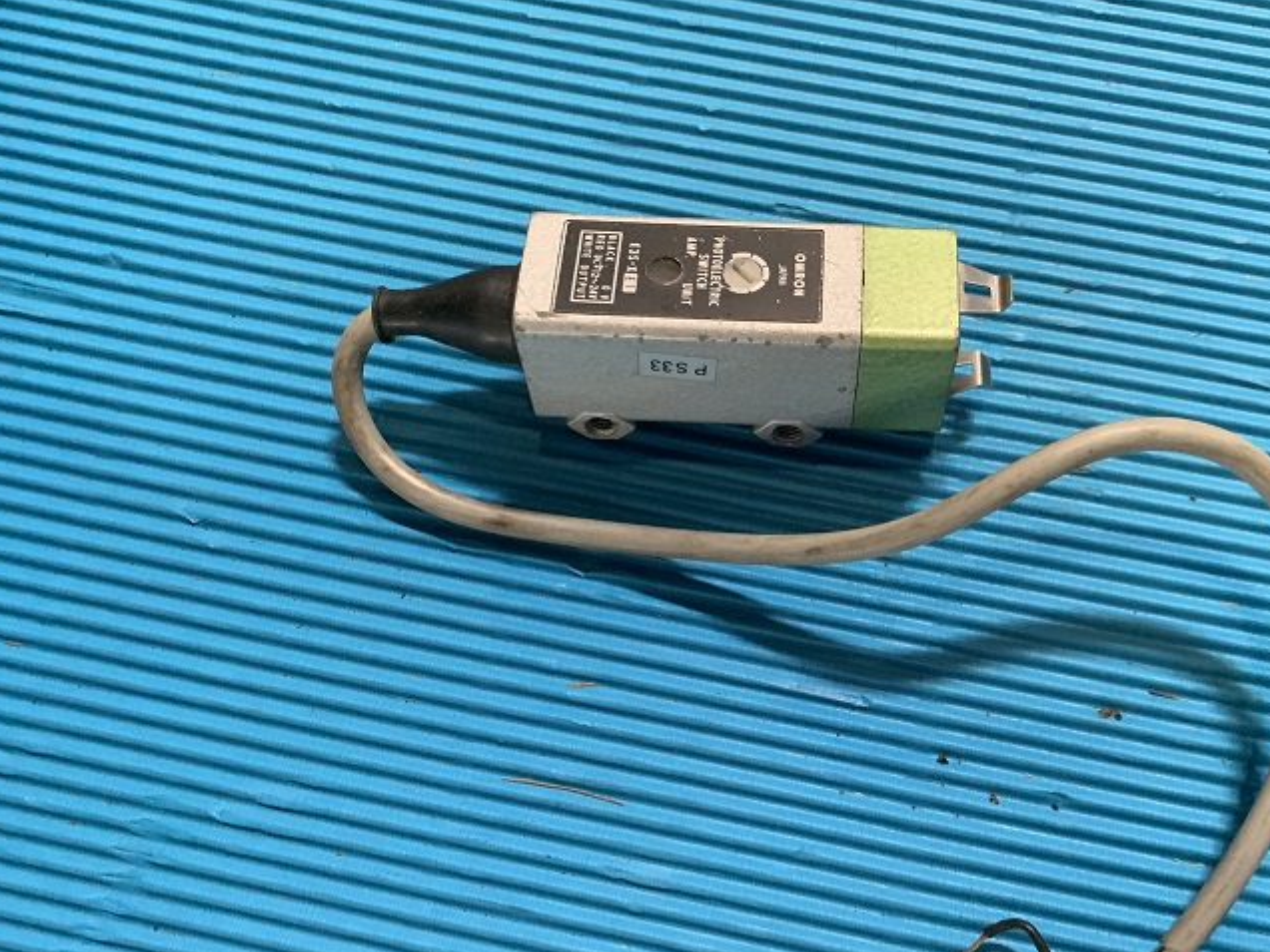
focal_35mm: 33
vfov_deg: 42.8
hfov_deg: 55.0
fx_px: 1211
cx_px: 748
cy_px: 548
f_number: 1.8
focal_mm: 4.25
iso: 400
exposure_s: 1/51
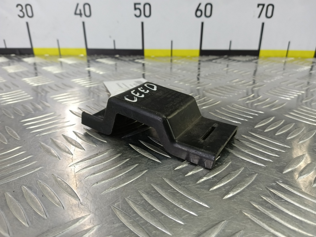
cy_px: 118
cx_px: 158
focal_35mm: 23
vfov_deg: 58.9
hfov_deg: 73.9
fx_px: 210
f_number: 1.6
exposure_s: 1/50
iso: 119
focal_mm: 4.11
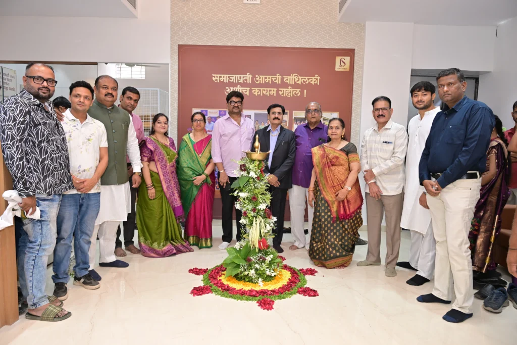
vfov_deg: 53.1
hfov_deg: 73.7
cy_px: 172
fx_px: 345
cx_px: 258
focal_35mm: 24
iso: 800
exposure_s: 1/125
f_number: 6.3
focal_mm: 24
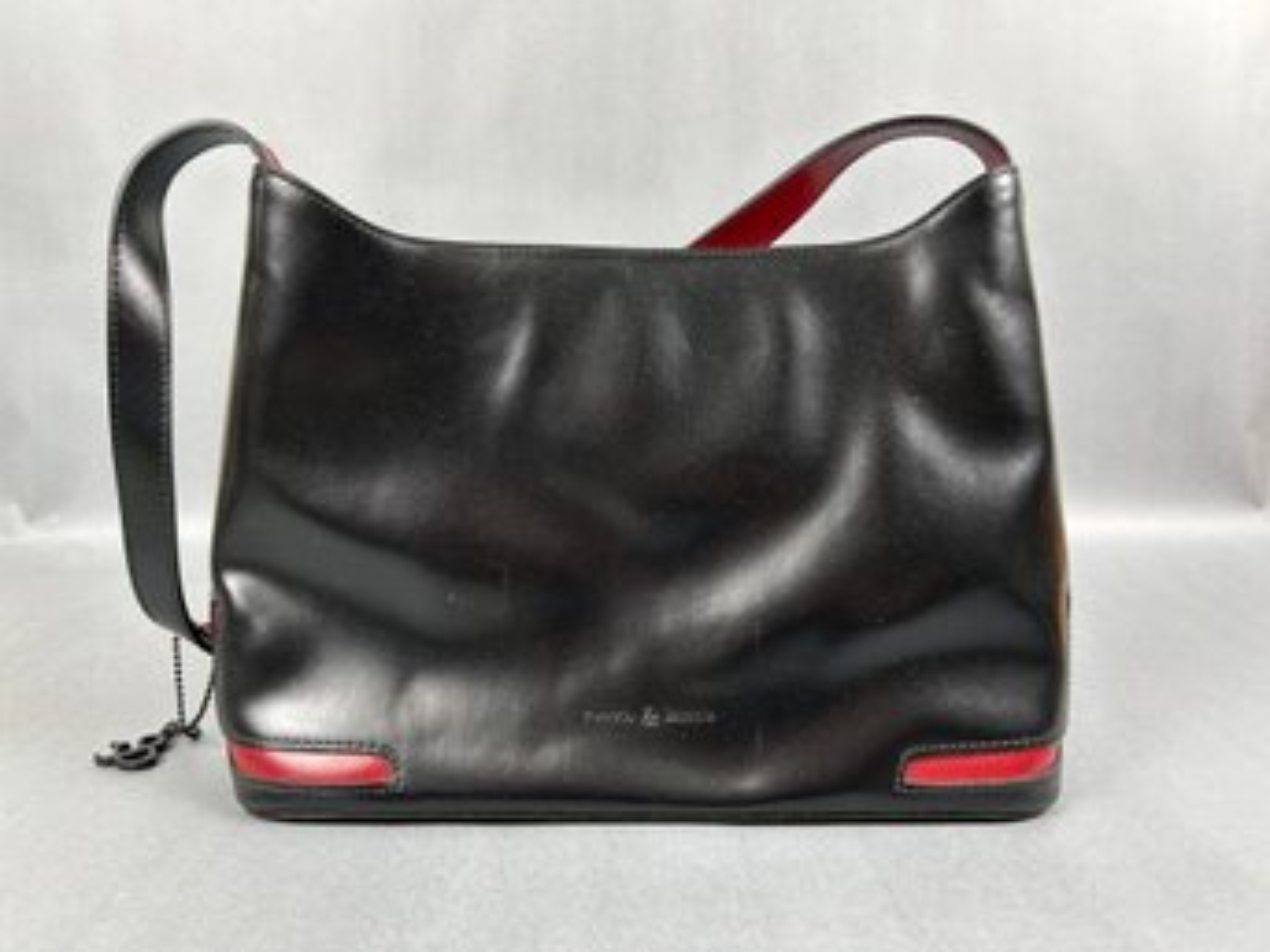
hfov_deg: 67.3
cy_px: 476
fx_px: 954
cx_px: 635
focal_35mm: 26
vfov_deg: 53.0
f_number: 1.5
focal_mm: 5.7
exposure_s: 1/120
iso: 80
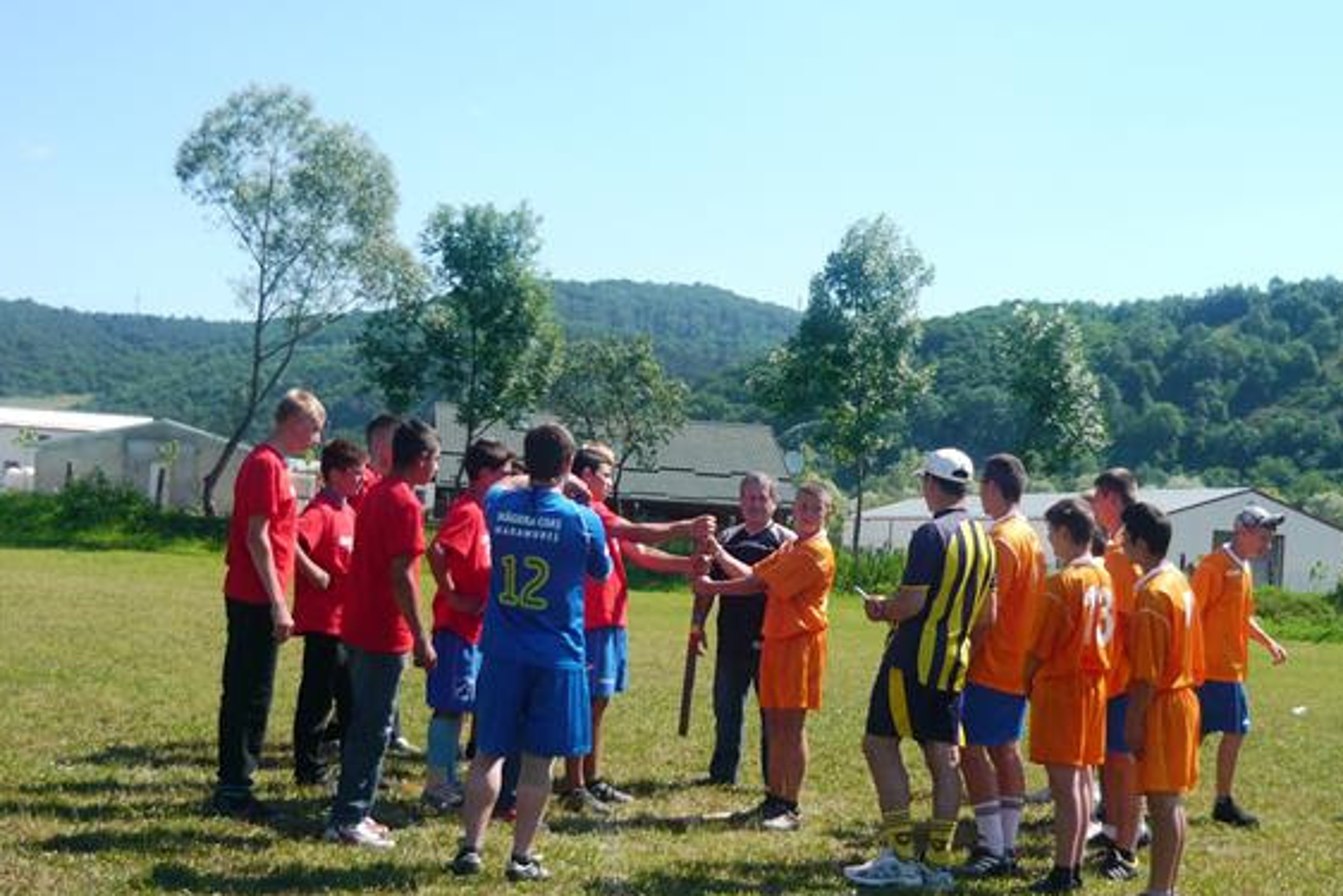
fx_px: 2164
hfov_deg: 34.4
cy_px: 478
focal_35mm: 58
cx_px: 746
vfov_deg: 23.4
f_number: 8
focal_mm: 6.3
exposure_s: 1/125
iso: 100
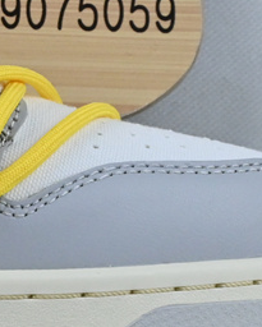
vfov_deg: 9.6
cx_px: -275
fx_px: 1950
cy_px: 93
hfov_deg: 7.4
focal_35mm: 201
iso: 1000
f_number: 10
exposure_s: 1/200
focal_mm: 30.5
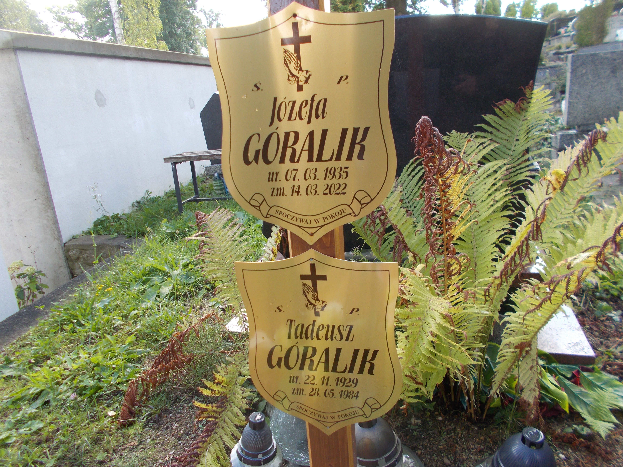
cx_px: 312
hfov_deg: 67.3
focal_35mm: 26
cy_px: 234
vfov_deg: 53.1
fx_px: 468
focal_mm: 4.6
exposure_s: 1/100
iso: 80
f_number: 3.2
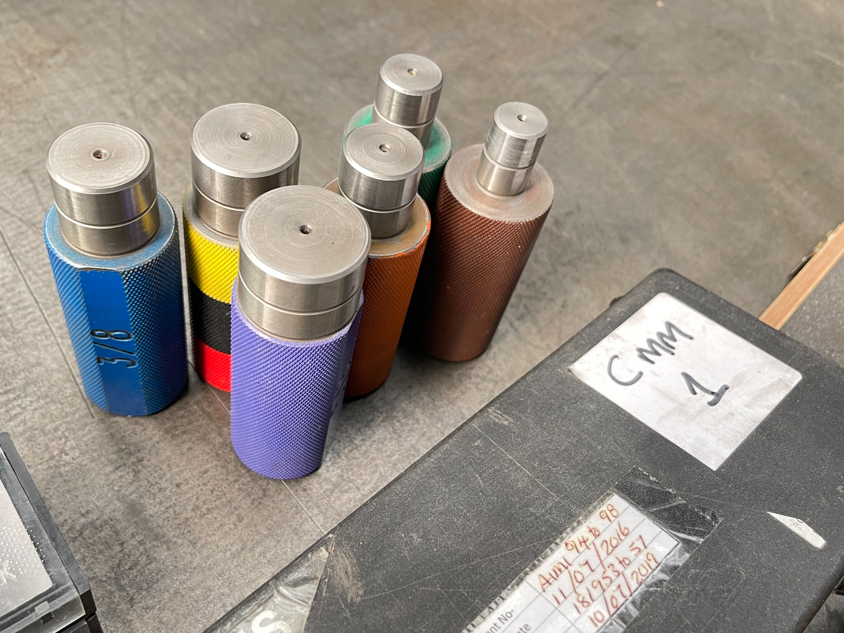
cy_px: 306
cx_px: 369
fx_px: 780
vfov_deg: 44.2
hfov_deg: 56.6
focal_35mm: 32
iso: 125
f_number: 1.6
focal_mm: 5.1
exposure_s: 1/80
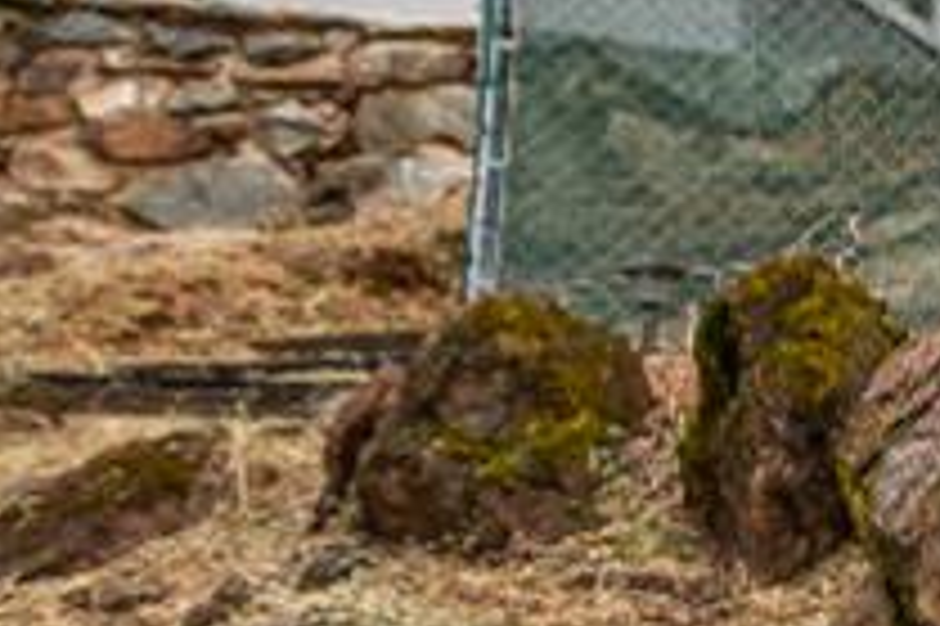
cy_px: 45
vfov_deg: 11.8
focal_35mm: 115
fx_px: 3000
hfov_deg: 11.4
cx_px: 2757
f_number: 8
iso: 400
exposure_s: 1/80
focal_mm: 16
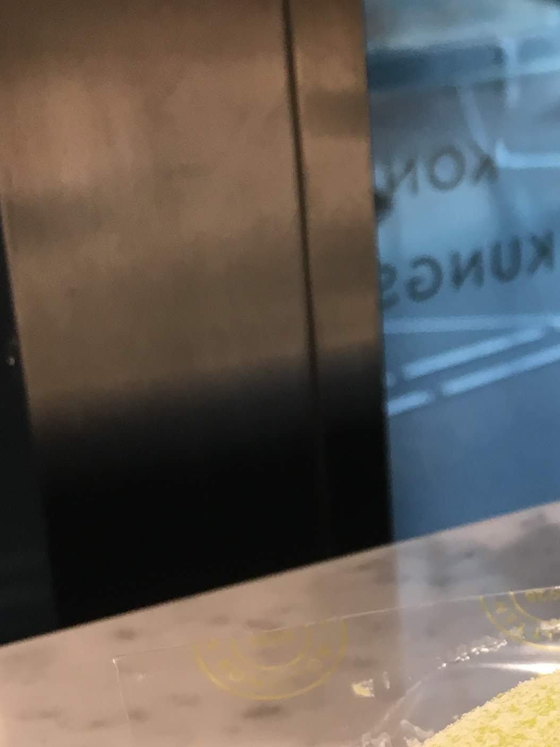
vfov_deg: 23.5
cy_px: 459
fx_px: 1790
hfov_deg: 16.7
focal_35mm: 83
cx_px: 734
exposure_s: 1/33
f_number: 2.2
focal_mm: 4.15
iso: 32
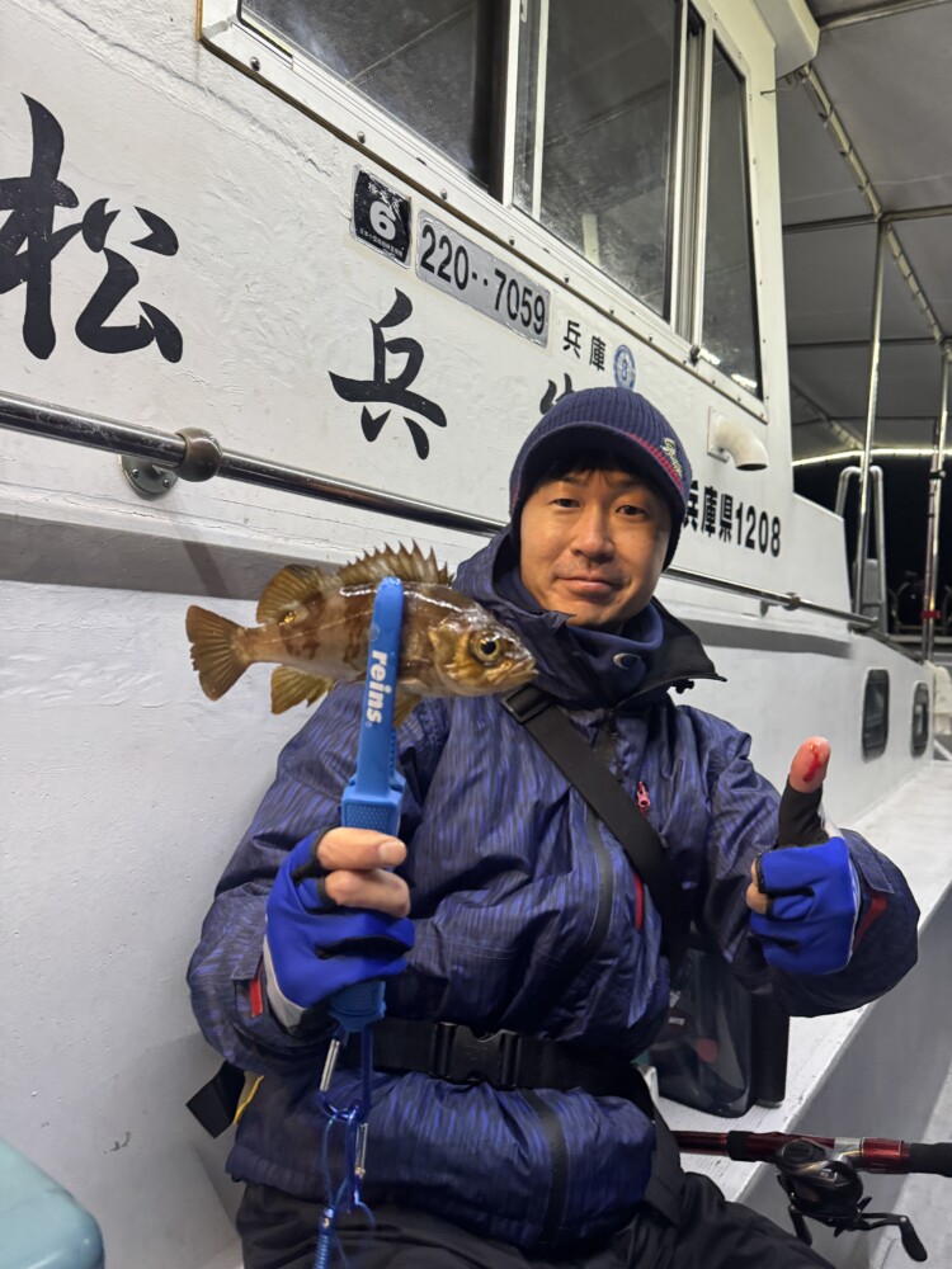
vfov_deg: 71.6
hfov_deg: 56.8
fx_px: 880
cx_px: 476
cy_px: 634
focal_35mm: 24
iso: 800
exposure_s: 1/60
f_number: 1.78
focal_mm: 6.76
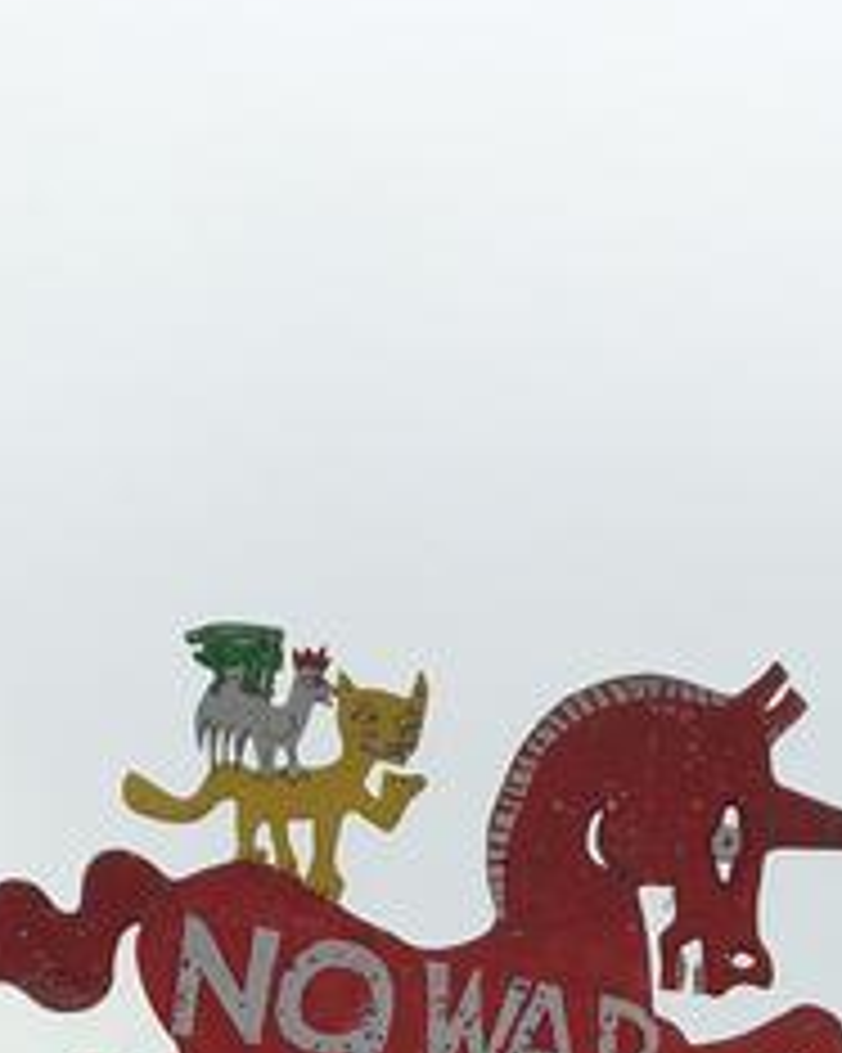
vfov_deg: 14.5
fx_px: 3865
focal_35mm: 124
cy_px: 1584
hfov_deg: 12.4
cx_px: 603
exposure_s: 1/1166
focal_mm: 4.15
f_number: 2.2
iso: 25
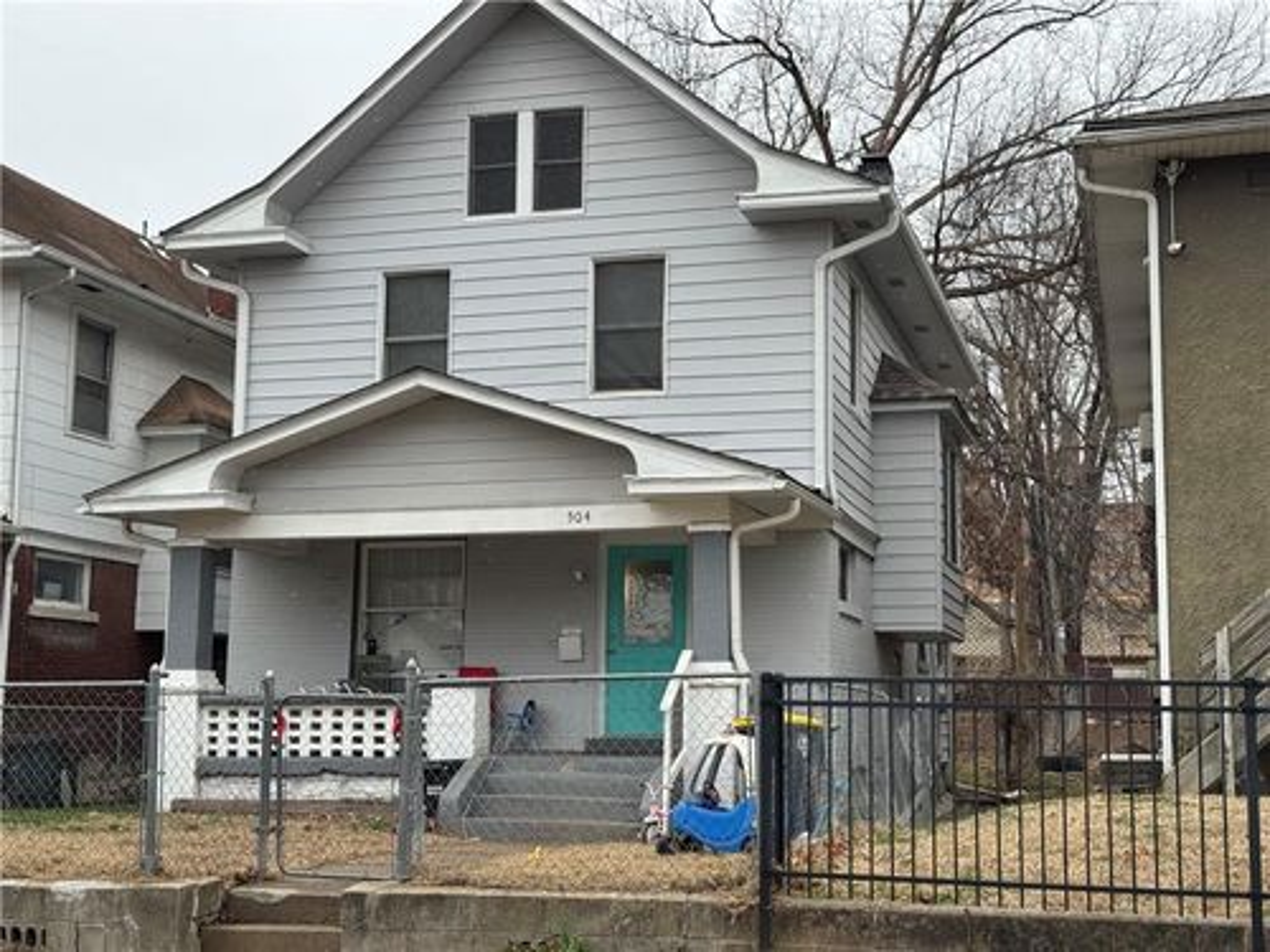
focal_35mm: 48
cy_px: 476
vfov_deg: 30.3
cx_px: 635
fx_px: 1761
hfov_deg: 39.7
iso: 64
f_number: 1.78
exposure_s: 1/285
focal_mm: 6.76
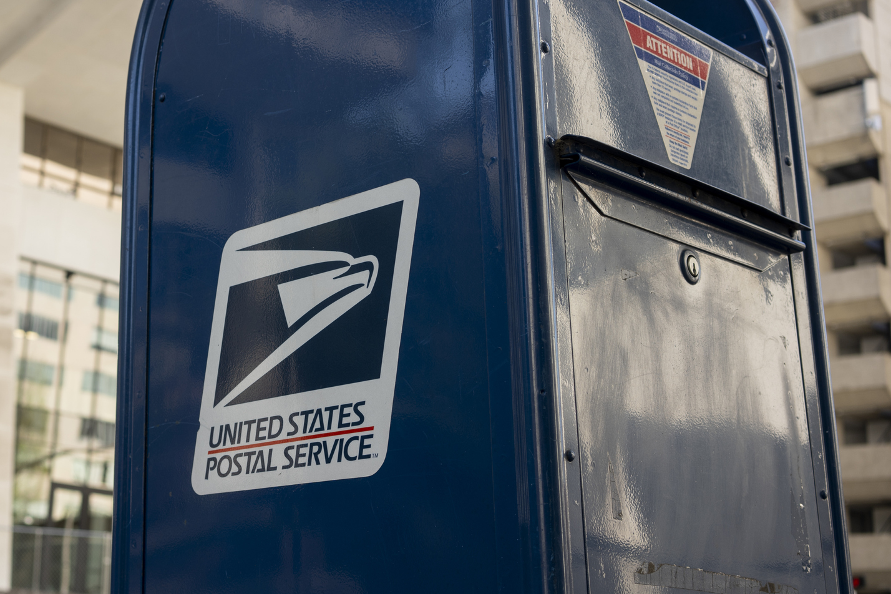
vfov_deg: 26.0
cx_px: 231
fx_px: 1287
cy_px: 261
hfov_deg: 37.3
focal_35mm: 52
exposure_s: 1/100
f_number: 4.5
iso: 100
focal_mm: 35
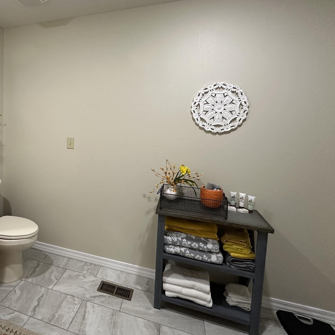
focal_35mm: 21
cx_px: 90
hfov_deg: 68.2
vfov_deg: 71.6
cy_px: 140
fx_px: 230
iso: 250
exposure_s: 1/60
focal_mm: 2.22
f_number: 2.2
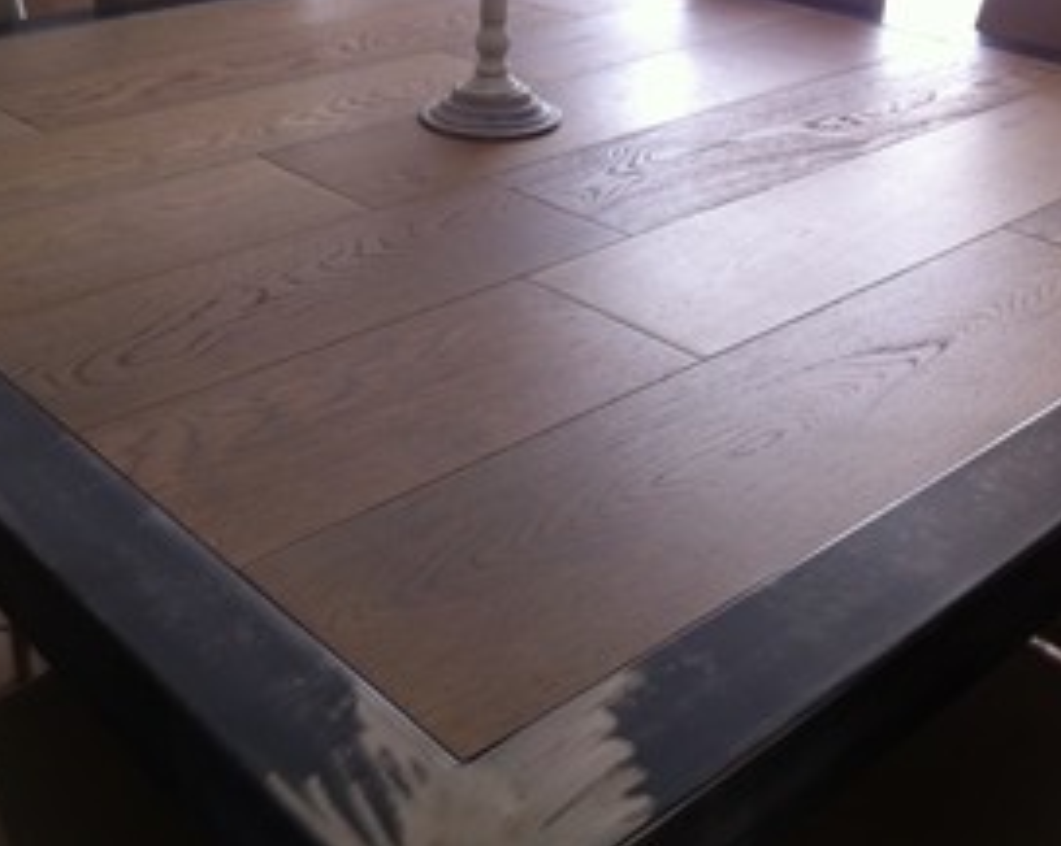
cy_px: 316
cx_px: 394
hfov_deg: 39.3
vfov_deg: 31.9
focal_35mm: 47
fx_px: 1474
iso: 100
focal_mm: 3.9
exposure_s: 1/15
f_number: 2.8
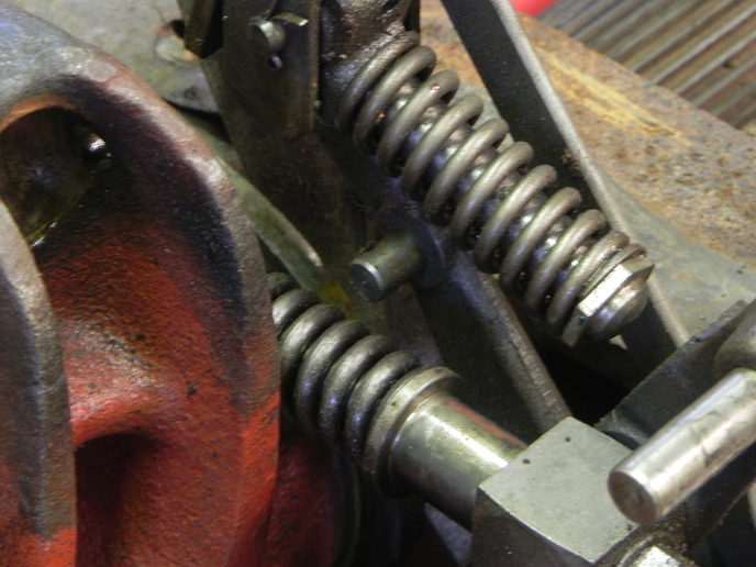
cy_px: 284
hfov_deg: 12.2
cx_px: 378
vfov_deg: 9.2
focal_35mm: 162
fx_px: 3538
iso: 400
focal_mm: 28.8
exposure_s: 1/2.4
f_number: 6.3
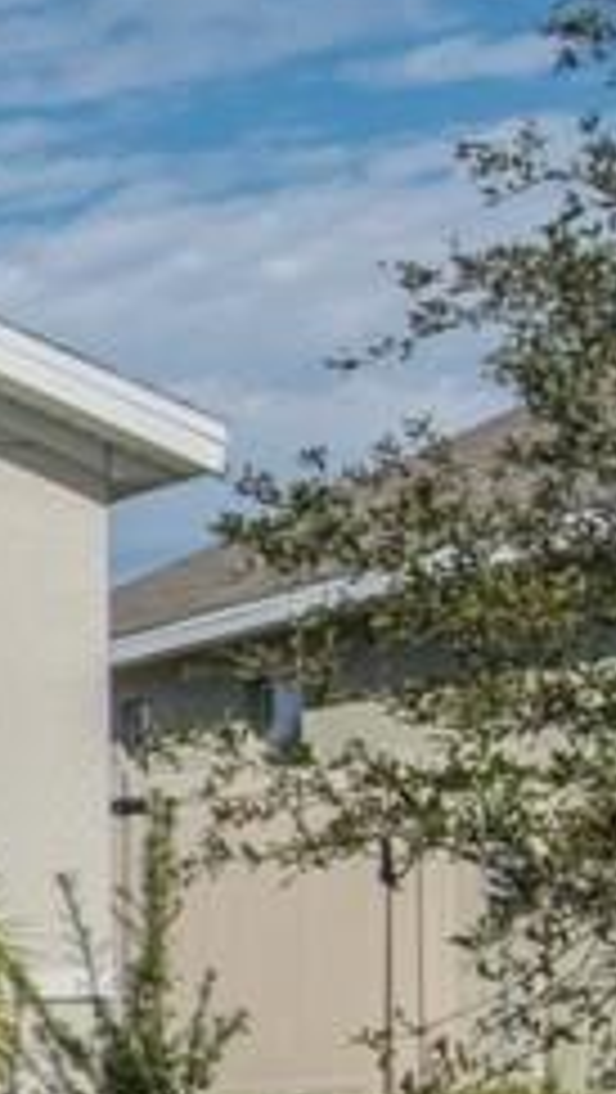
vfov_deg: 20.0
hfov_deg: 8.8
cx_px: -1394
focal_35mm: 106
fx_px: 3073
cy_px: 790
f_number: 7.1
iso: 640
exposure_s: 1/3200
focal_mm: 16
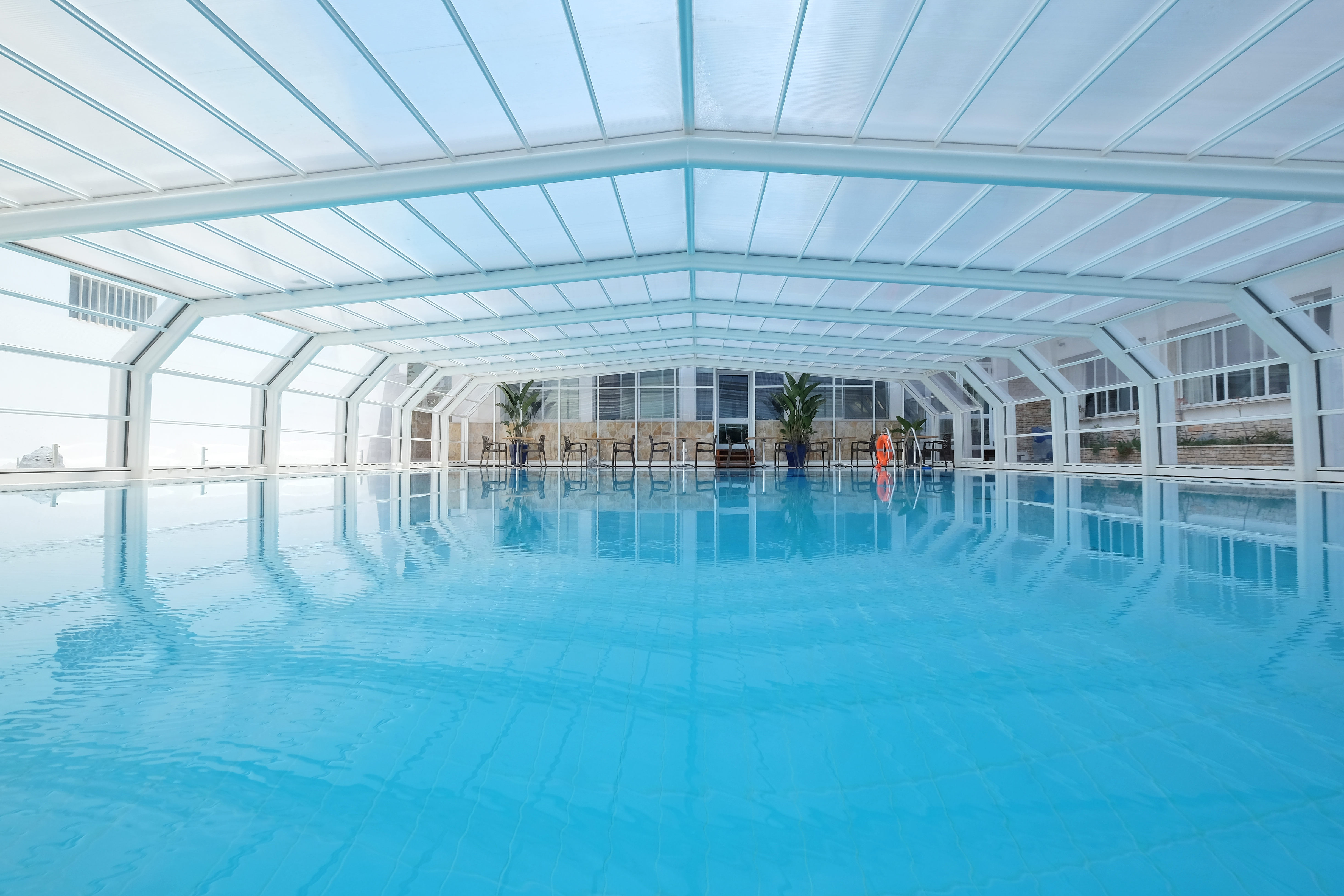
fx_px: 560
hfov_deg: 100.4
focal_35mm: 15
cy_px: 448
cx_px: 672
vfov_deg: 77.3
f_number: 9
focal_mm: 10
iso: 320
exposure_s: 1/250
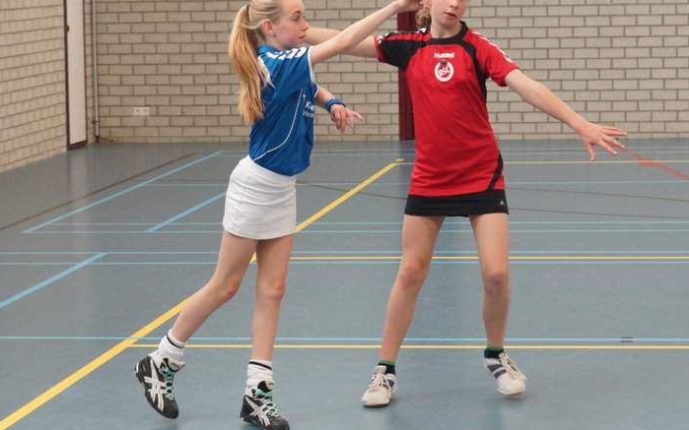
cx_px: 447
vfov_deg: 11.7
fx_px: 2103
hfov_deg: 18.6
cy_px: 102
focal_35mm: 112
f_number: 4
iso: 1600
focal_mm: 50
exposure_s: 1/200
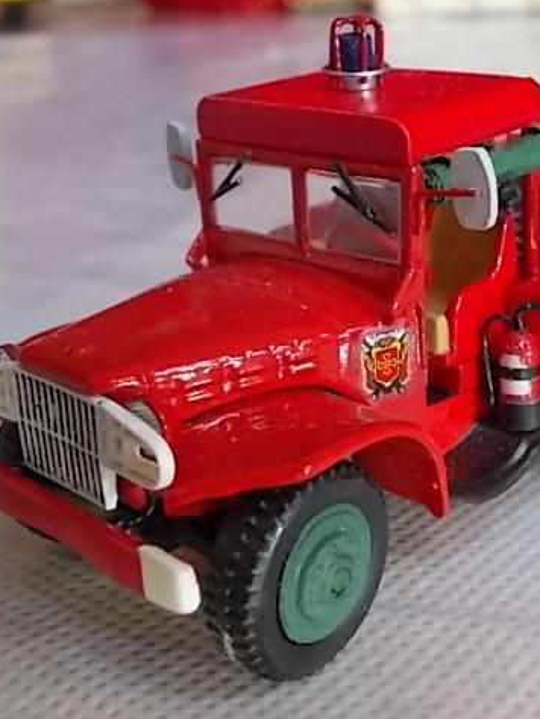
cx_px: 373
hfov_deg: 25.1
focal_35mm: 58
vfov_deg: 33.2
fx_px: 1205
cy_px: 358
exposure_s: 1/4
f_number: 3.3
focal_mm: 6.1
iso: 200
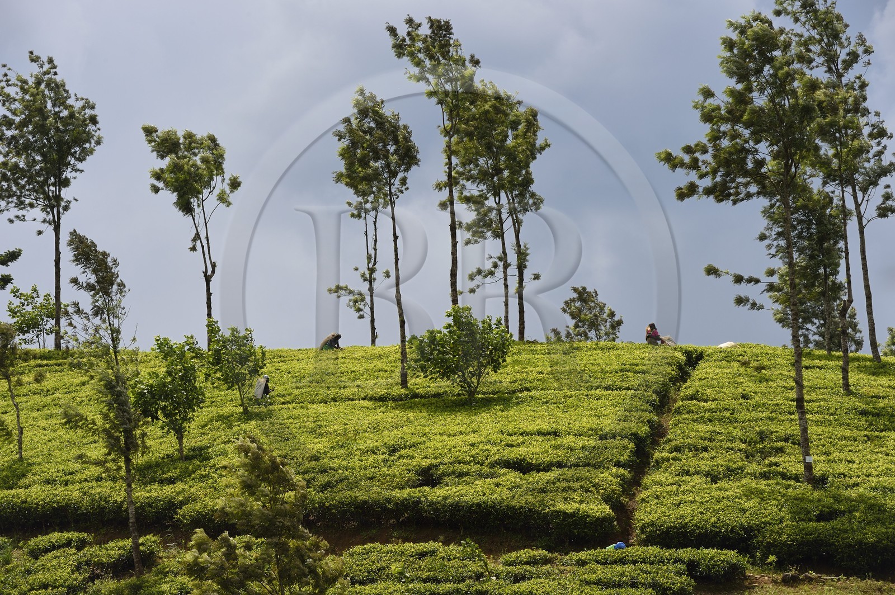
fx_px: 4595
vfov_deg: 7.4
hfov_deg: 11.1
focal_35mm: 185
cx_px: 448
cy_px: 298
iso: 200
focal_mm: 185
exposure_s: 1/320
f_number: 13
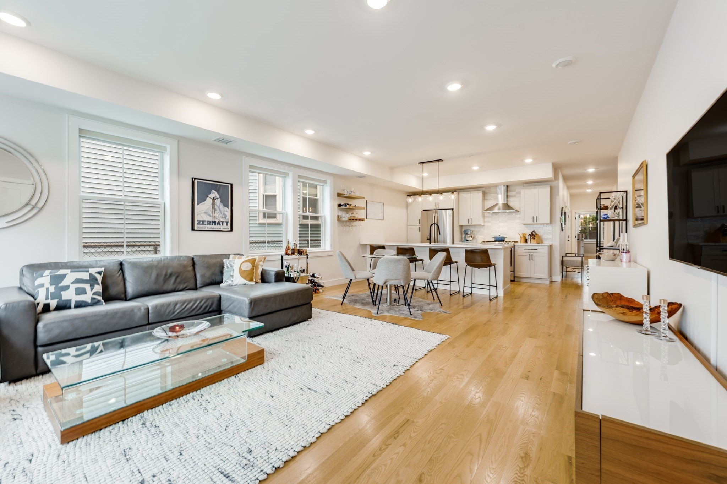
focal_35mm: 14
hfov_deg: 104.3
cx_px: 364
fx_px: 283
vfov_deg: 81.1
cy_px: 242
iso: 100
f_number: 8
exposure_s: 1/25
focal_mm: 14
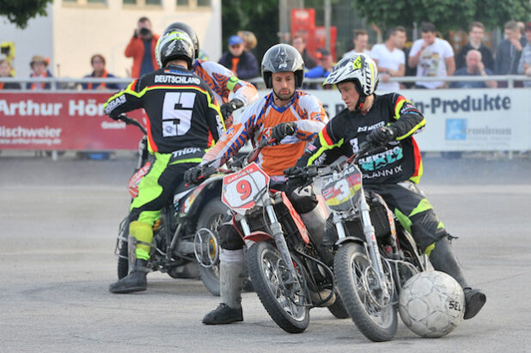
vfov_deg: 6.9
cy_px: 176
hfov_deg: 10.3
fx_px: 2948
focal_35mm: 200
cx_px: 266
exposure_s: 1/640
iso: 500
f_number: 5
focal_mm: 200
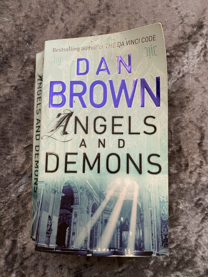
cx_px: 104
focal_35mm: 26
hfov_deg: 53.1
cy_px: 138
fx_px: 208
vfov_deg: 67.3
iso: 200
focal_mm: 4.25
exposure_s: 1/50
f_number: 1.8
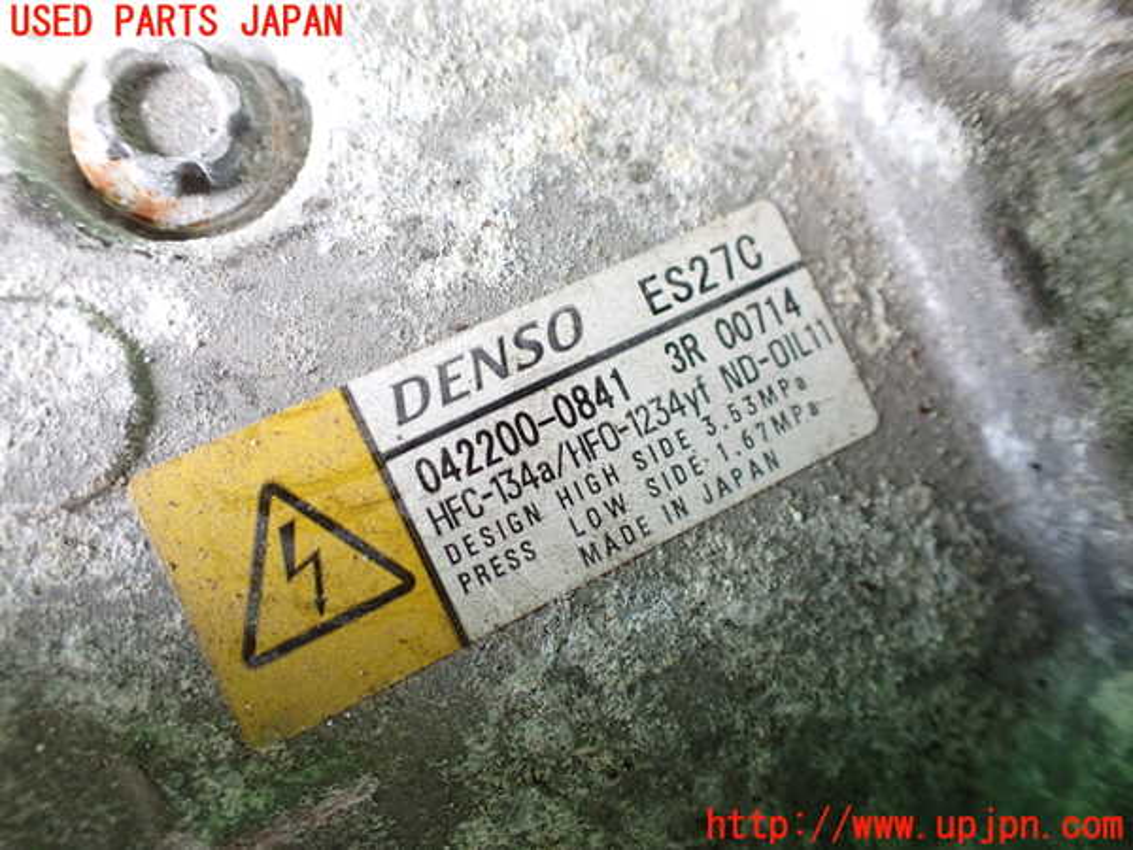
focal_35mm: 30
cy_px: 425
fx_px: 982
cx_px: 566
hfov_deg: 60.0
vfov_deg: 46.8
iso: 800
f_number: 2.3
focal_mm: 5.4
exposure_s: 1/100
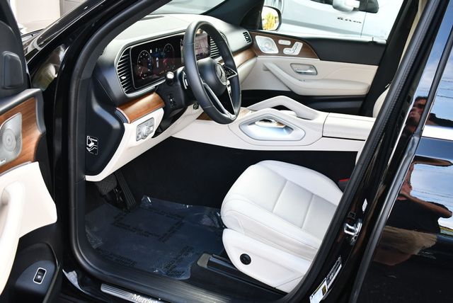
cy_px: 152
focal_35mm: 36
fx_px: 453
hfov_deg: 53.1
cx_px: 226
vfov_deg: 36.9
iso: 500
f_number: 3.5
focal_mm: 18
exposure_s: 1/250
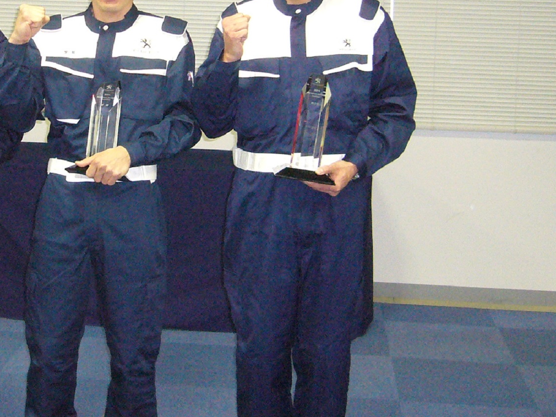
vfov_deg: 20.6
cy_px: 41
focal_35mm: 70
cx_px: 128
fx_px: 1125
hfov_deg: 27.3
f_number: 2.8
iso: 400
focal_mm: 5.8
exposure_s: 1/60
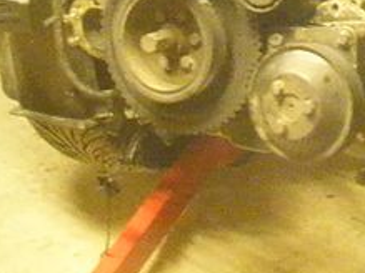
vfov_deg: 13.1
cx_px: 473
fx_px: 1170
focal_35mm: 111
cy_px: -8
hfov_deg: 16.7
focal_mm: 6.7
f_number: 3.5
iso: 3200
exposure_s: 1/13
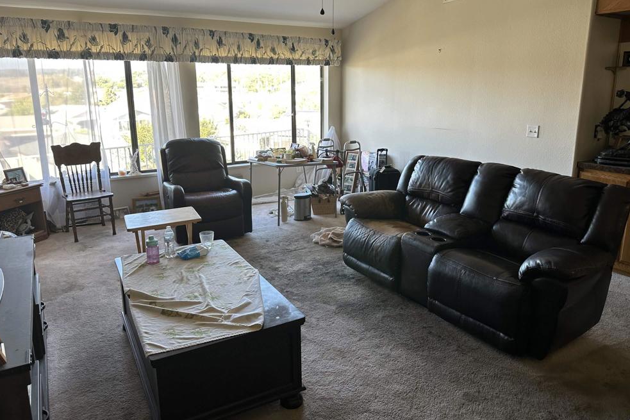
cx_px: 313
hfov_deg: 69.4
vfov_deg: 49.4
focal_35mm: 26
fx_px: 455
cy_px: 184
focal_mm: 6.86
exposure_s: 1/121
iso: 80
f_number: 1.78
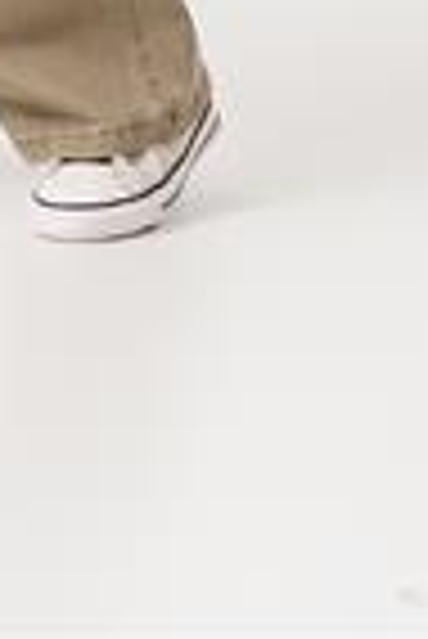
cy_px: -706
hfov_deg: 4.7
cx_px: -81
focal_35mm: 295
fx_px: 5248
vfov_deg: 6.7
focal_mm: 70
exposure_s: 1/125
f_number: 7.1
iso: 160
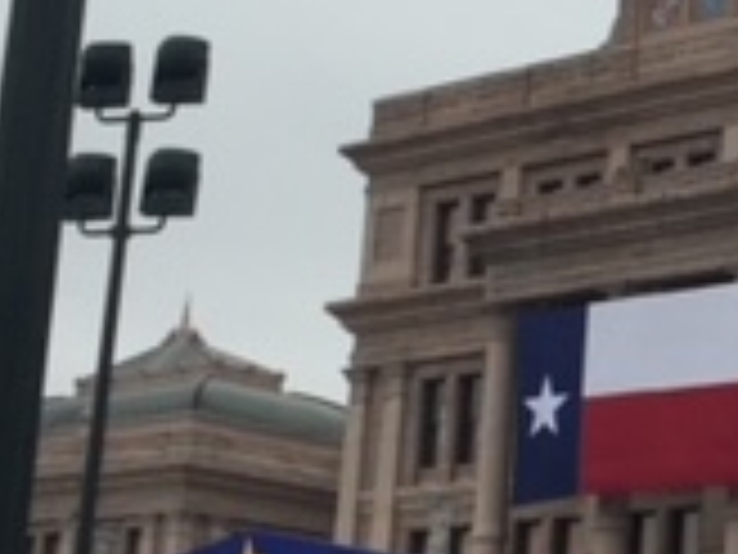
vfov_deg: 13.1
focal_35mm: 113
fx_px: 2409
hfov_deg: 16.5
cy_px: 266
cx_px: 950
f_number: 2.2
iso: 32
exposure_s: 1/842
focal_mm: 4.15
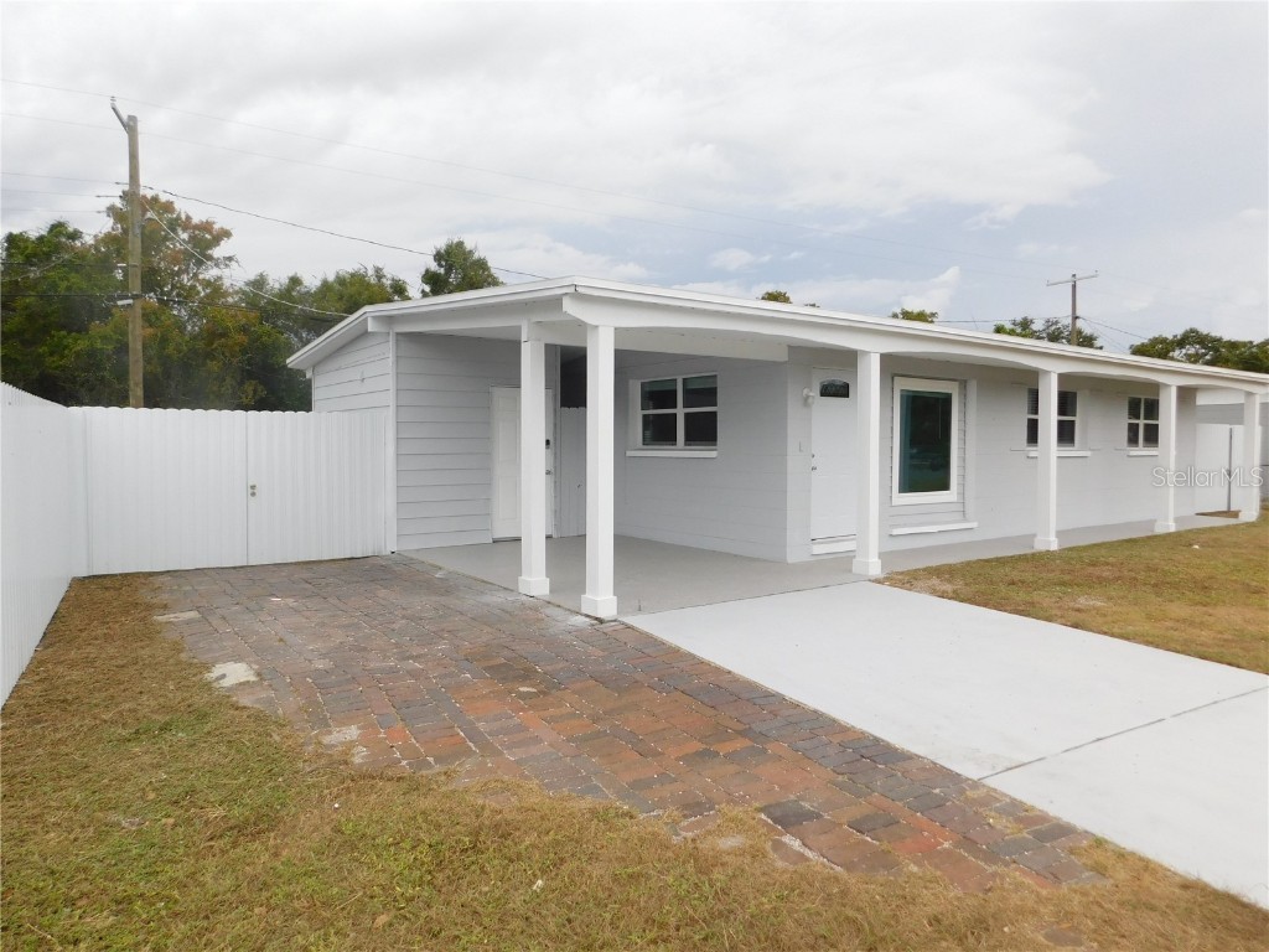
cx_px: 634
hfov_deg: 73.9
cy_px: 476
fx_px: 843
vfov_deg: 58.9
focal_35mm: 23
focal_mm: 4
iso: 125
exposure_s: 1/500
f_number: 3
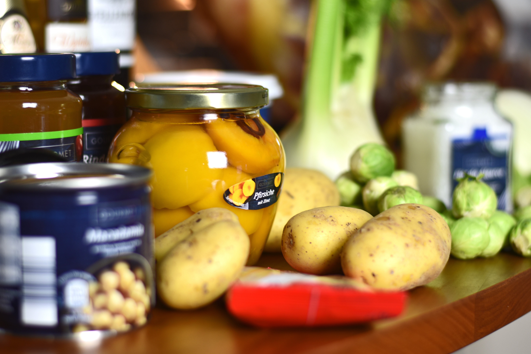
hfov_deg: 26.0
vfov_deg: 17.5
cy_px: 176
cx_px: 264
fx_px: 1150
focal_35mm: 78
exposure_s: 1/25
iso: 100
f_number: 2.5
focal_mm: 50
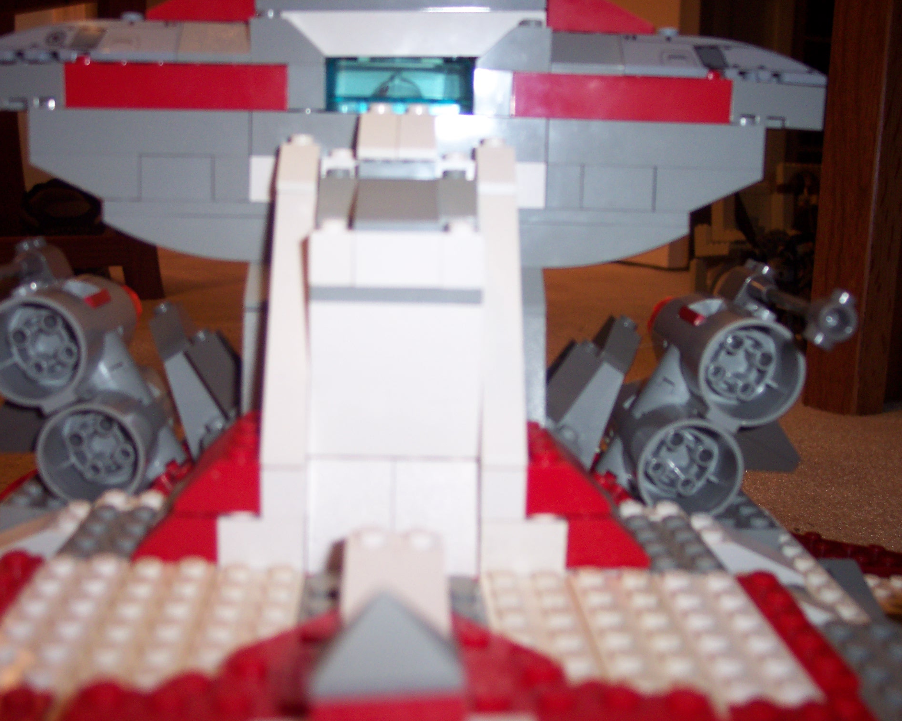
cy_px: 359
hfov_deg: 45.8
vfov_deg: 37.3
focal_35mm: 40
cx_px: 416
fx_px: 1068
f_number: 2.8
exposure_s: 1/30
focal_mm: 8
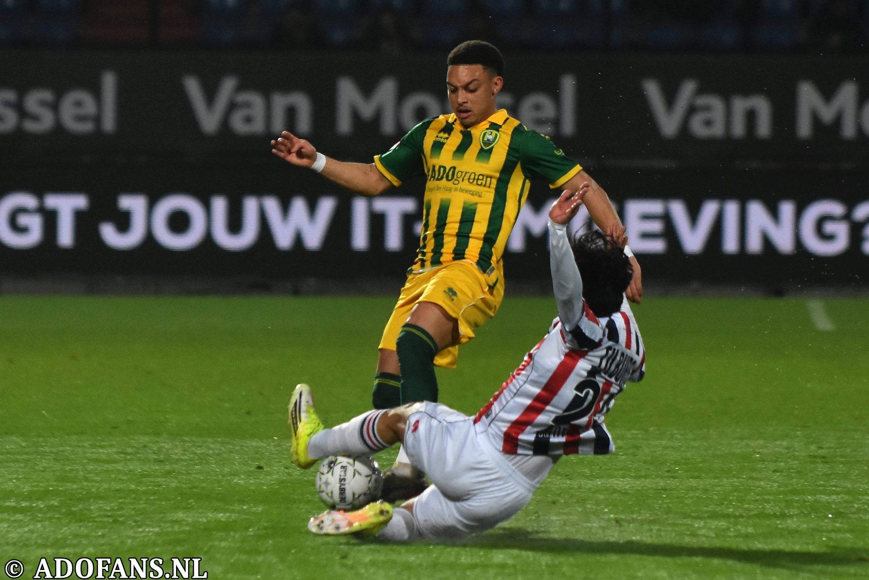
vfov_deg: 4.8
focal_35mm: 285
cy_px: 290
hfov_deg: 7.2
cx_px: 434
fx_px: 6879
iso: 2000
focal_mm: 190
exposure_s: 1/1000
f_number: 2.8
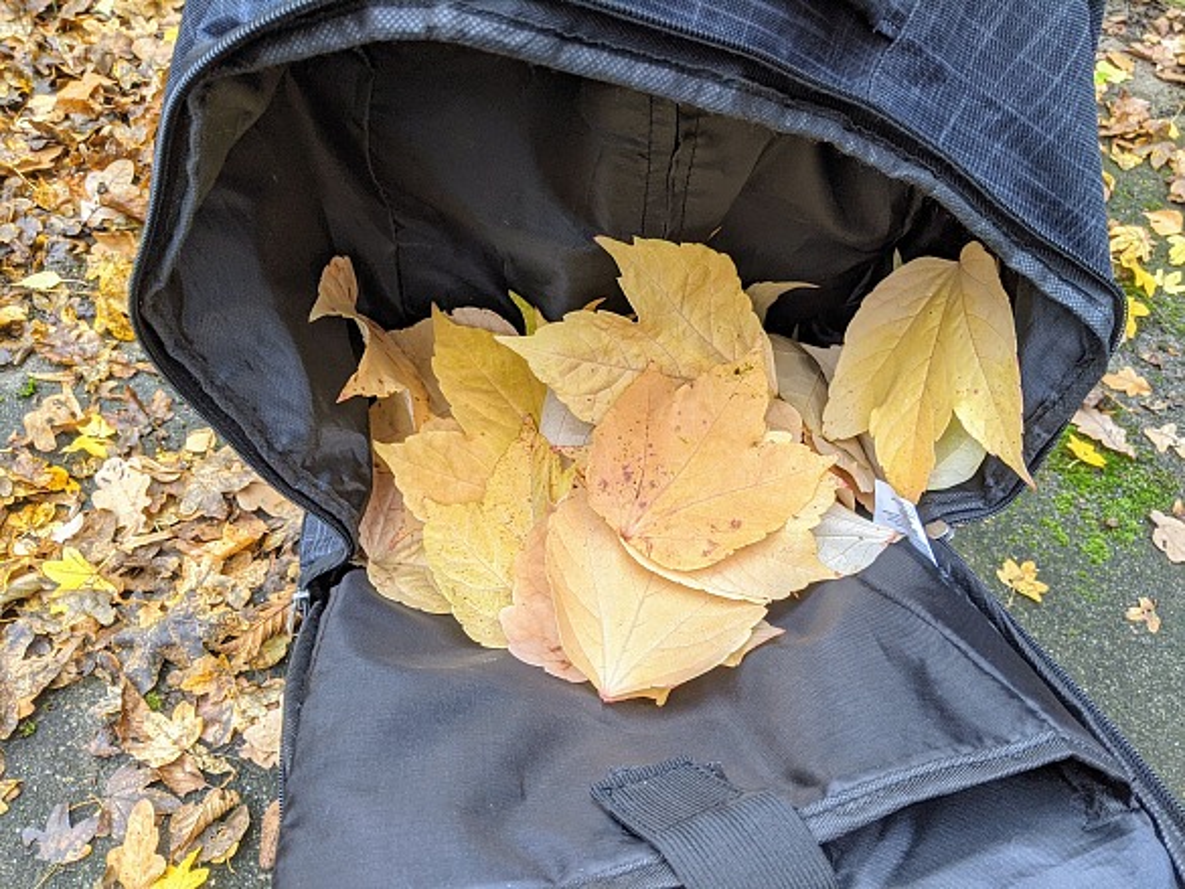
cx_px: 592
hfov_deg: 65.3
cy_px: 444
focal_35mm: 27
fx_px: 924
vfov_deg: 51.4
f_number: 1.8
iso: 60
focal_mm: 4.44
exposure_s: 1/56.6
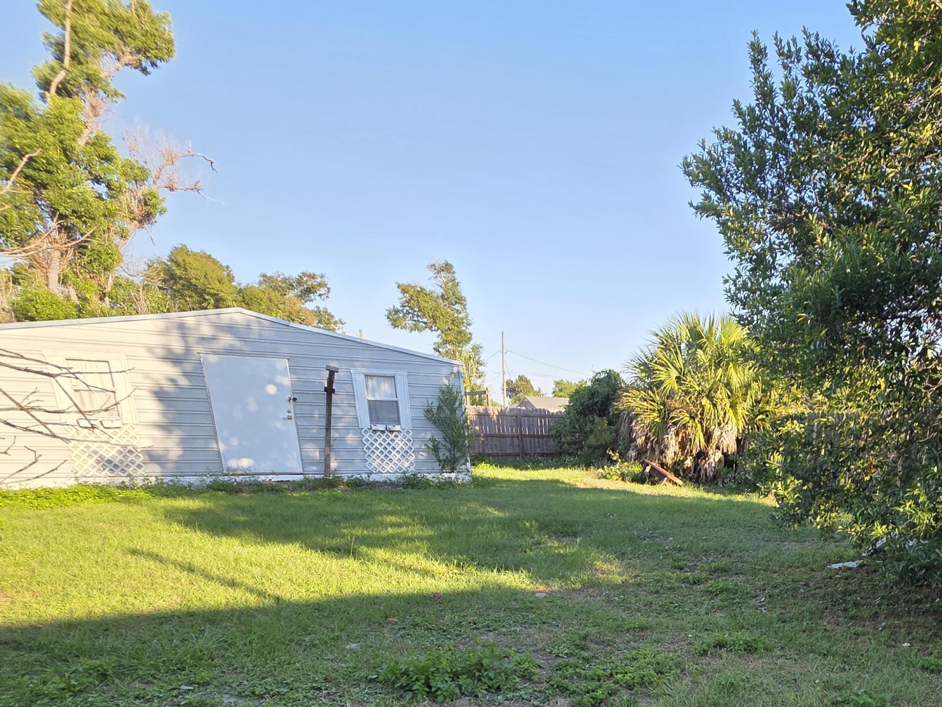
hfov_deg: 66.7
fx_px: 653
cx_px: 716
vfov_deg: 49.9
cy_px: 647
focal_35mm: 24
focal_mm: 2.2
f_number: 1.9
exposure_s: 1/511
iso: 40
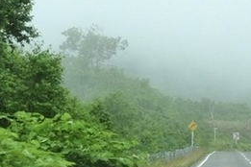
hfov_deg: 10.4
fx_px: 1380
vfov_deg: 6.9
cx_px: 99
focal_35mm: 198
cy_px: -26
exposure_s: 1/350
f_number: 8
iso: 400
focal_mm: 28.9
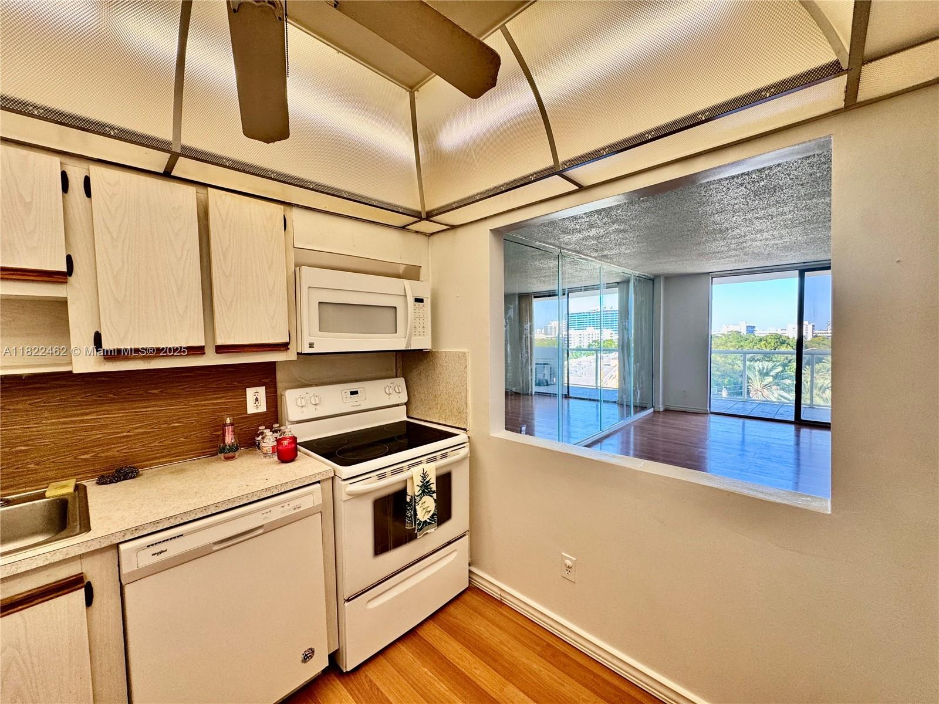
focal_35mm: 14
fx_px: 380
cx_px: 470
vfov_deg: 85.7
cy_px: 352
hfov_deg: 102.1
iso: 80
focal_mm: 2.22
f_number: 2.2
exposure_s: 1/120
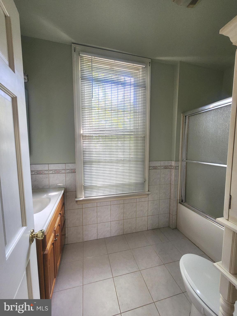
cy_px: 158
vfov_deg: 106.2
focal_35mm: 13
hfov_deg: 89.9
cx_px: 118
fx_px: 119
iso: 200
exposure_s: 1/60
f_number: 2.2
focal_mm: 2.2
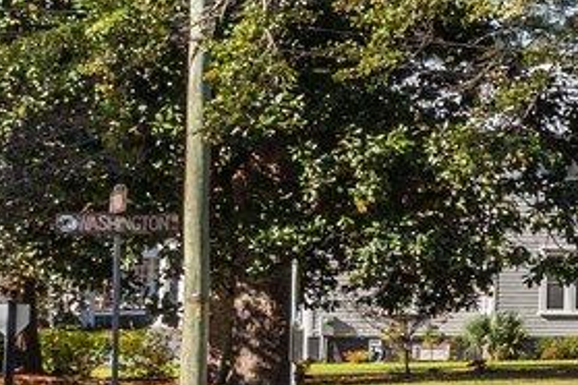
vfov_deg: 10.1
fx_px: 2119
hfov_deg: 9.9
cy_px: -183
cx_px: 1914
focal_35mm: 132
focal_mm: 18
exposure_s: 1/200
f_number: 8
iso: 100
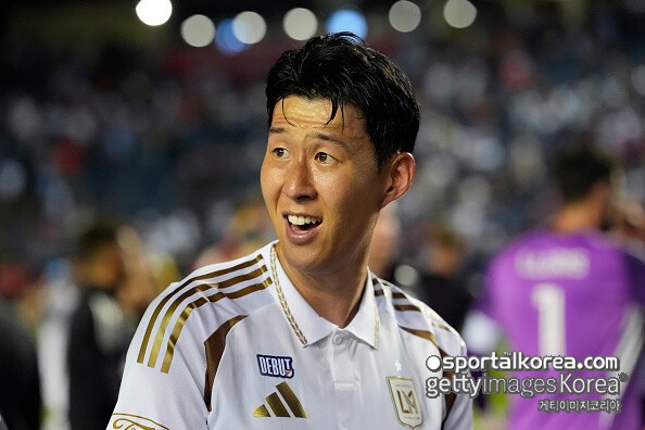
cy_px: 215
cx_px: 322
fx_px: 1935
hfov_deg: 18.9
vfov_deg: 12.7
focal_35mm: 108
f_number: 2.8
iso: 8000
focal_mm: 108
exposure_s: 1/1600
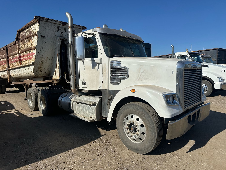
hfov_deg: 71.6
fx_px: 157
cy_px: 85
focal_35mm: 24
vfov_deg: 56.8
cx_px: 113
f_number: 1.78
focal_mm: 6.86
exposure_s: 1/9709
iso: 80
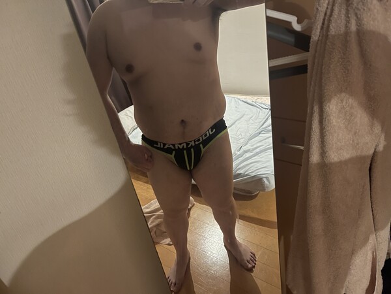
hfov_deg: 69.4
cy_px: 147
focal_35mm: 25
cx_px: 196
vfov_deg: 54.9
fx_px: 282
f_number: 1.6
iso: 640
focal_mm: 5.1
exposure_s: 1/13
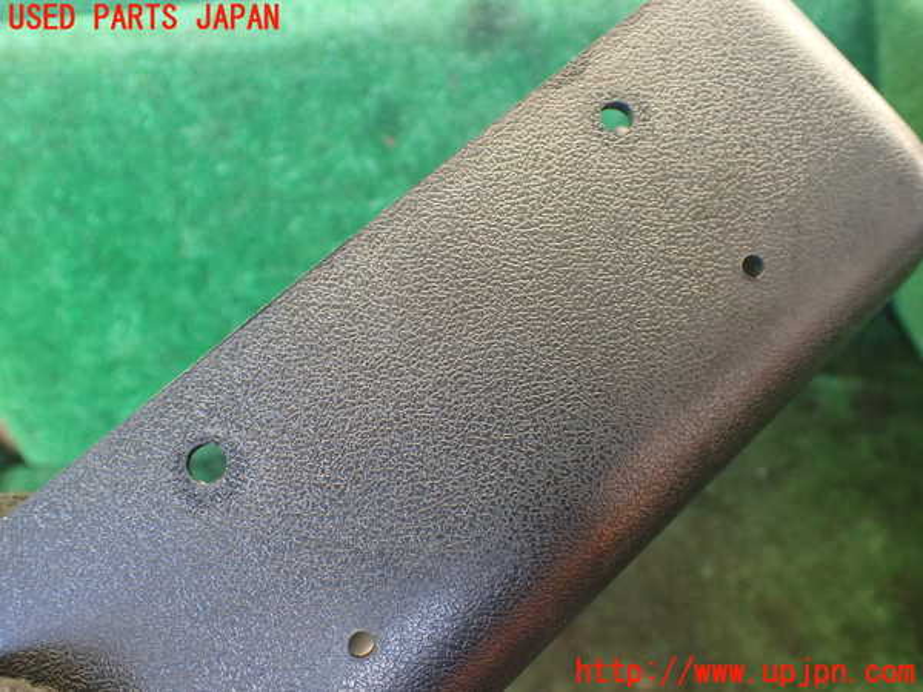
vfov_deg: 46.8
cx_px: 462
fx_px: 800
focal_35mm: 30
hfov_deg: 60.0
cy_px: 346
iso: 800
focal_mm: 5.4
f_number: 2.3
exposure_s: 1/125
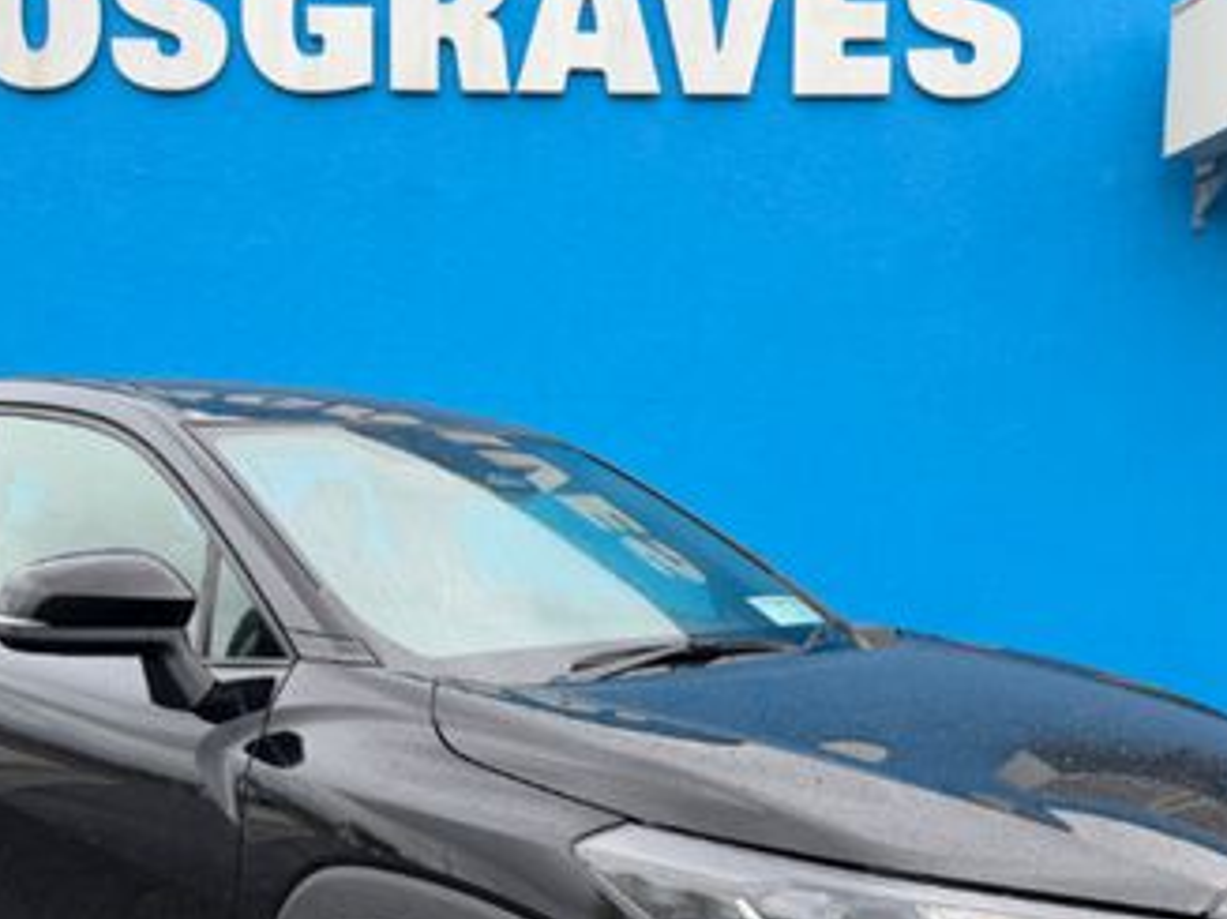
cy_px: 728
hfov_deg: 42.9
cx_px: 540
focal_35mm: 44
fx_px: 1559
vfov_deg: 32.0
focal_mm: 6.76
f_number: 1.78
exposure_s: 1/898
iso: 80
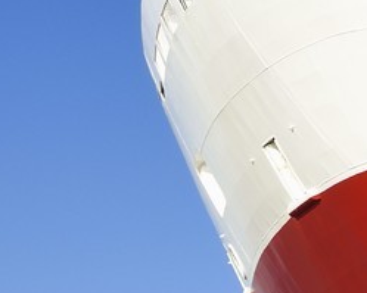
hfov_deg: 6.7
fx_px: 2877
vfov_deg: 5.8
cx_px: 1046
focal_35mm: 265
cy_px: 167
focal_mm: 44
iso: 200
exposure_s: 1/500
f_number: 10
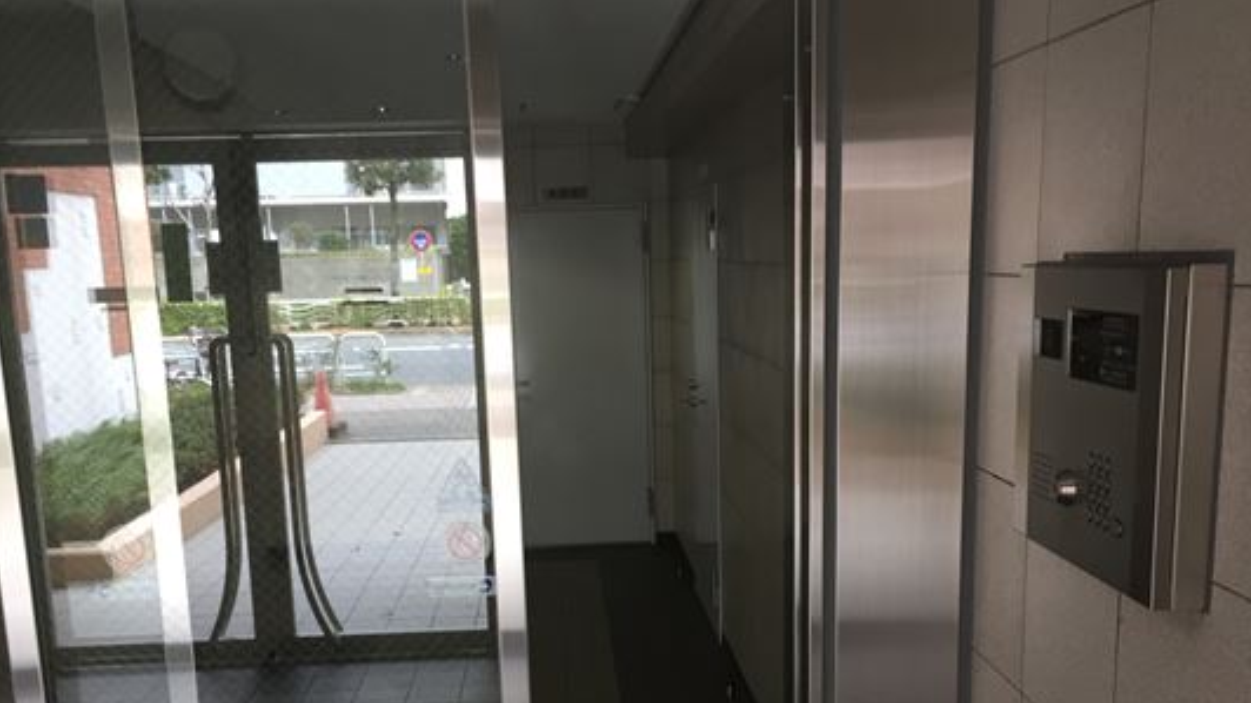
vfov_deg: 30.7
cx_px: 595
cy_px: 522
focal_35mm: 38
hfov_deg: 52.8
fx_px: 1260
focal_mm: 4.15
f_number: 2.2
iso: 80
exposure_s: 1/33
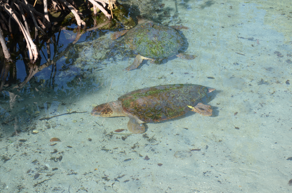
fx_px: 668
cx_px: 146
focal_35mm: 82
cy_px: 96
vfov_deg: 16.5
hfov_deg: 24.7
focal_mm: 55
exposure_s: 1/250
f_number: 8
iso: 200
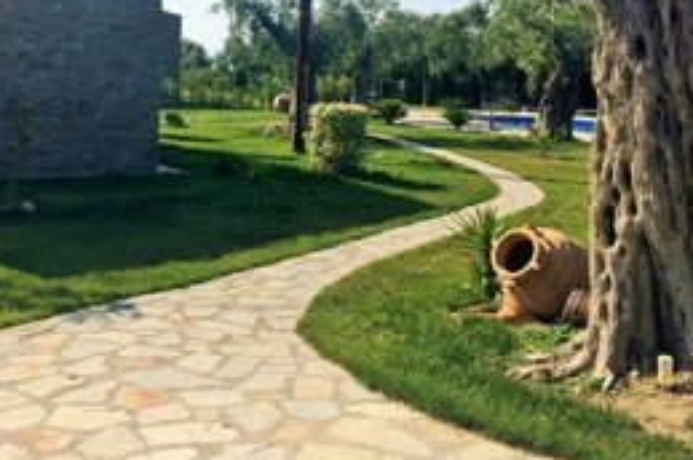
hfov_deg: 45.6
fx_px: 807
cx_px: 222
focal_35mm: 42
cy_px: 118
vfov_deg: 31.3
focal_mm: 4.15
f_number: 2.2
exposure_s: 1/3425
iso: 32
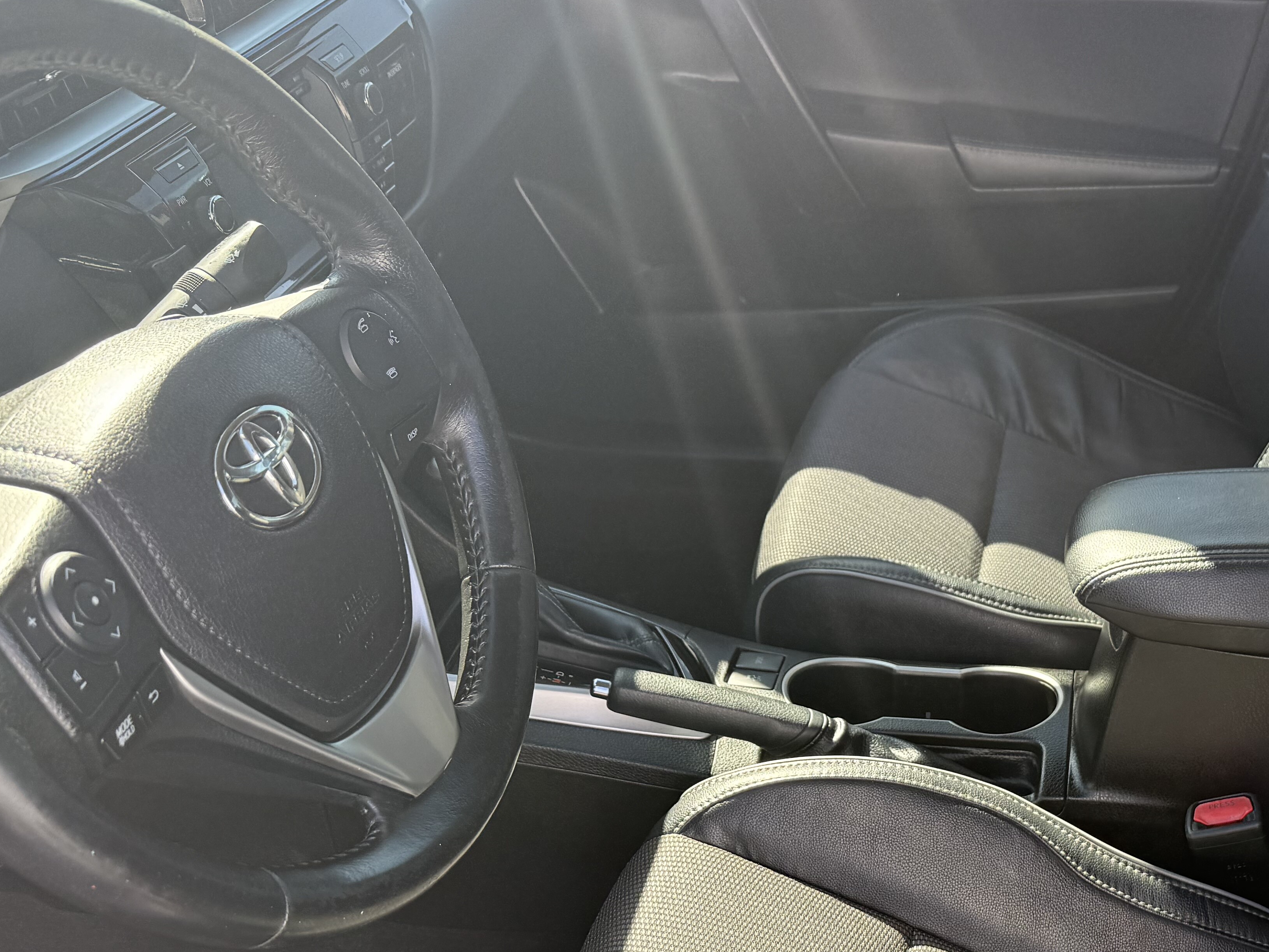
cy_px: 712
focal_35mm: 42
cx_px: 924
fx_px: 1540
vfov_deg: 33.7
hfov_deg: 43.6
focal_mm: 6.76
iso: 100
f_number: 1.78
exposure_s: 1/342
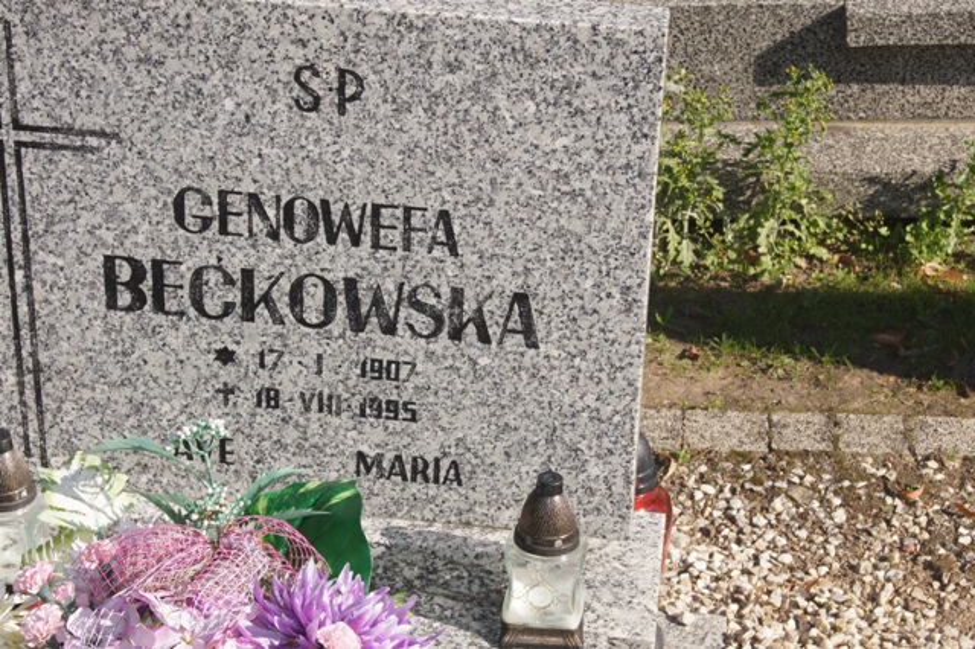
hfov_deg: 24.6
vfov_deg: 16.5
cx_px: 488
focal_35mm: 82
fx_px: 2233
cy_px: 324
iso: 200
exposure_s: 1/160
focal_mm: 55
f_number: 16
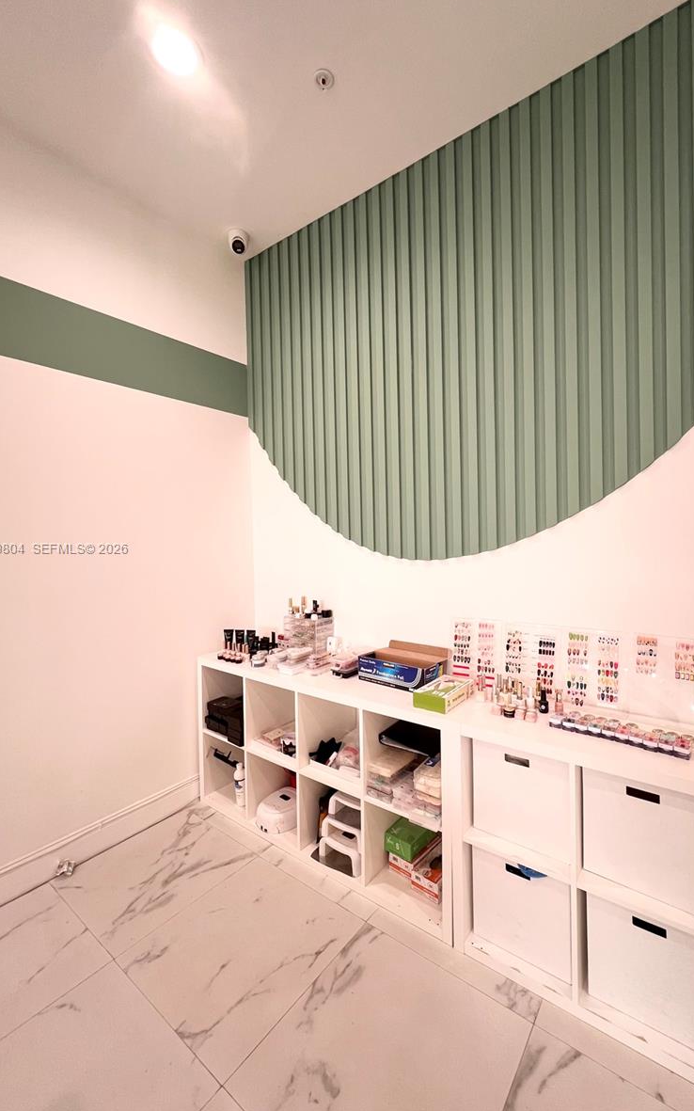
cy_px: 549
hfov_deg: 78.5
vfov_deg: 105.3
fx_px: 424
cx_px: 376
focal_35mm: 14
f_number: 1.8
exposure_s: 1/60
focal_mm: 1.57
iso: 160
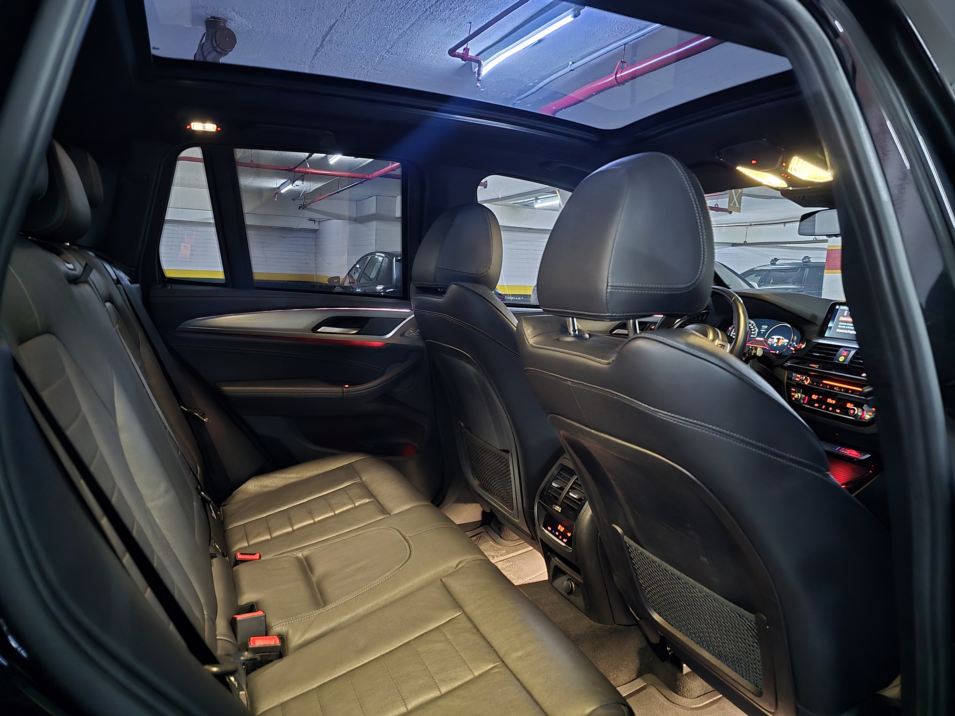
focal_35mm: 23
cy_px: 358
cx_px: 478
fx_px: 635
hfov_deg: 73.9
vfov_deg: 58.9
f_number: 1.7
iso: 3200
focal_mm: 6.3
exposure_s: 1/12
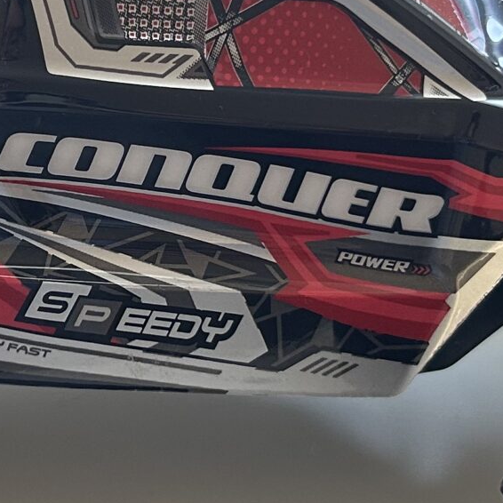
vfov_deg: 16.7
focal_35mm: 104
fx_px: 1710
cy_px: 179
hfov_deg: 16.6
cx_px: 80
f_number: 1.5
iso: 125
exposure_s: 1/98
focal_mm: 5.7
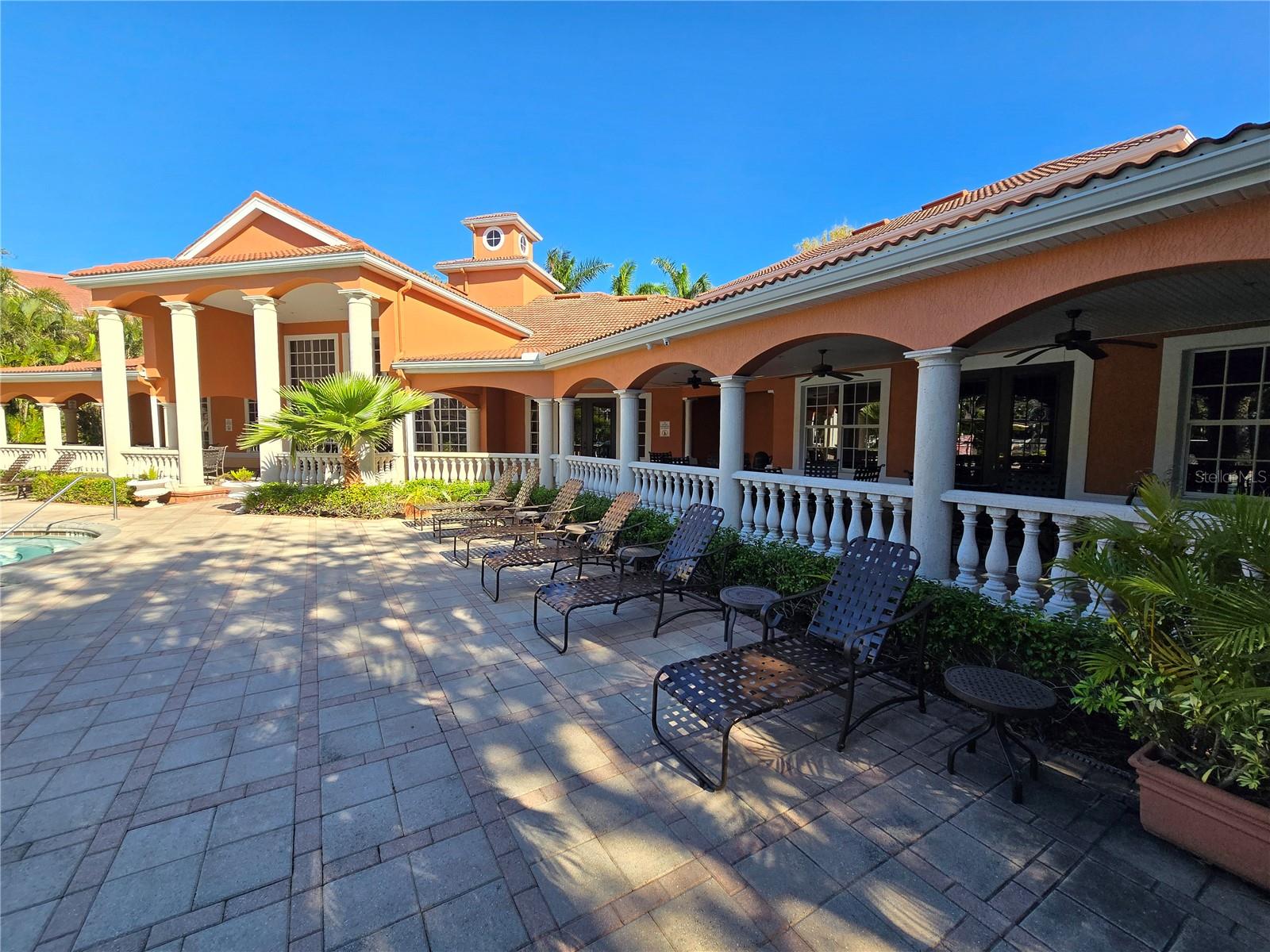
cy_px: 476
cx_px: 635
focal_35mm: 13
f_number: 2.2
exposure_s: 1/1148
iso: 50
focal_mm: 2.2
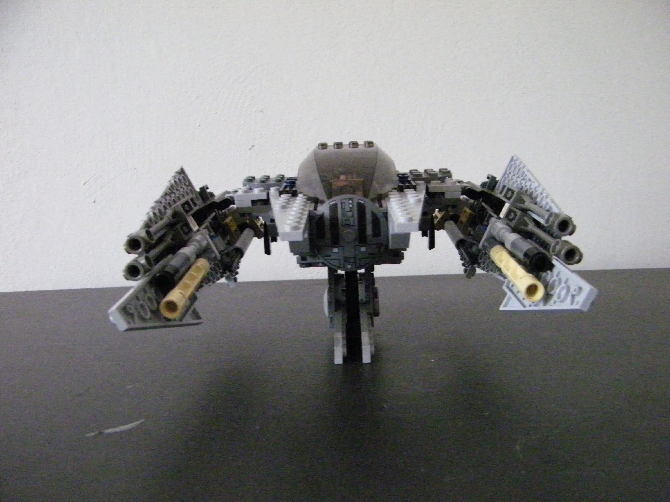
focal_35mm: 28
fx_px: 542
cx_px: 335
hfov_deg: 63.4
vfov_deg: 49.7
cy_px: 251
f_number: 3.5
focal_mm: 5
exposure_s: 1/30
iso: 1600
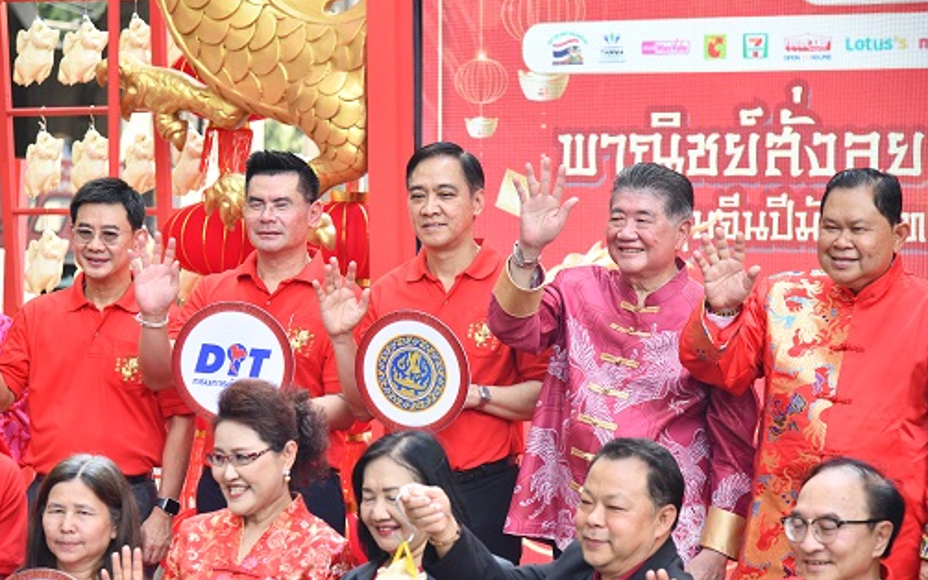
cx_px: 458
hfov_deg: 18.8
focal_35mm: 111
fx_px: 2808
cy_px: 320
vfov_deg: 11.8
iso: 560
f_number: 5
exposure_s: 1/250
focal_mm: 98
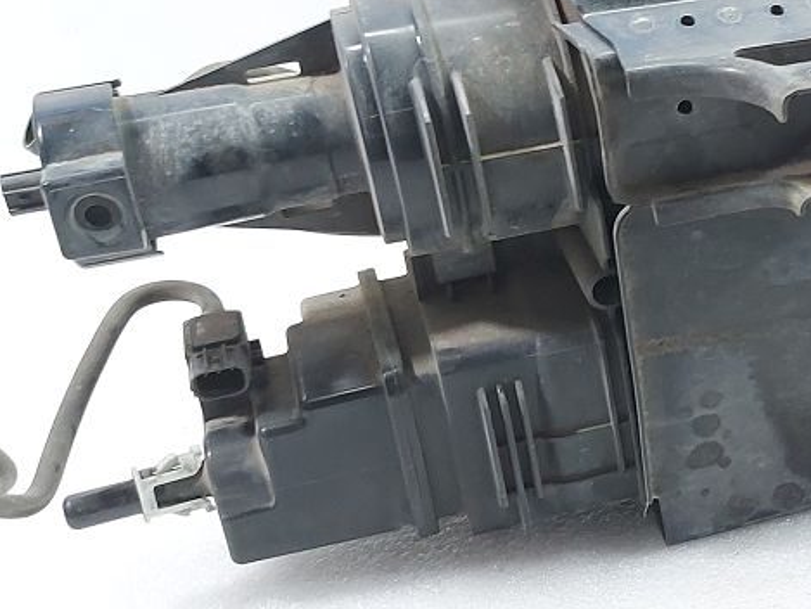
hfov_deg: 24.2
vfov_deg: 20.7
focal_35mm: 71
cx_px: 1031
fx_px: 1664
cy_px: 235
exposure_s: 1/50
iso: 125
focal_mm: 5.23
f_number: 1.8
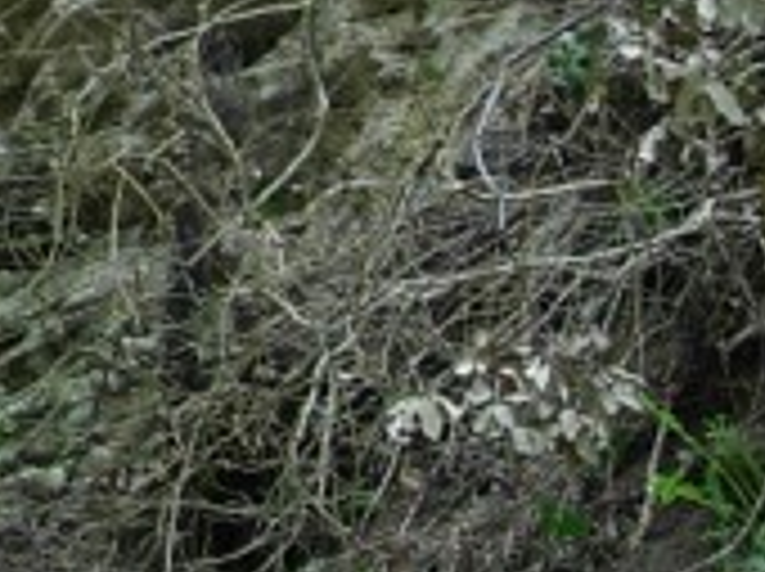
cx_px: -652
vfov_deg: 8.2
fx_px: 3950
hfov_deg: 10.4
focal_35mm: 179
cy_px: -203
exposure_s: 1/157
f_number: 2.8
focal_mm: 7.8
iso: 64
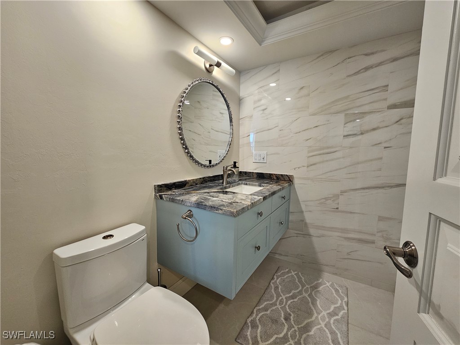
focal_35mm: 13
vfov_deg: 89.9
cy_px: 172
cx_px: 230
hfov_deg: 106.2
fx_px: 173
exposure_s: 1/60
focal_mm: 2.2
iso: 125
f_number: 2.2
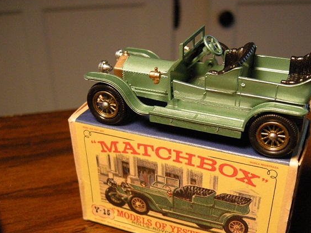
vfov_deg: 30.7
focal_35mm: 47
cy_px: 148
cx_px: 198
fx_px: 422
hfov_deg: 40.1
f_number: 2.7
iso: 400
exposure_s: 1/52.8
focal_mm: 7.5
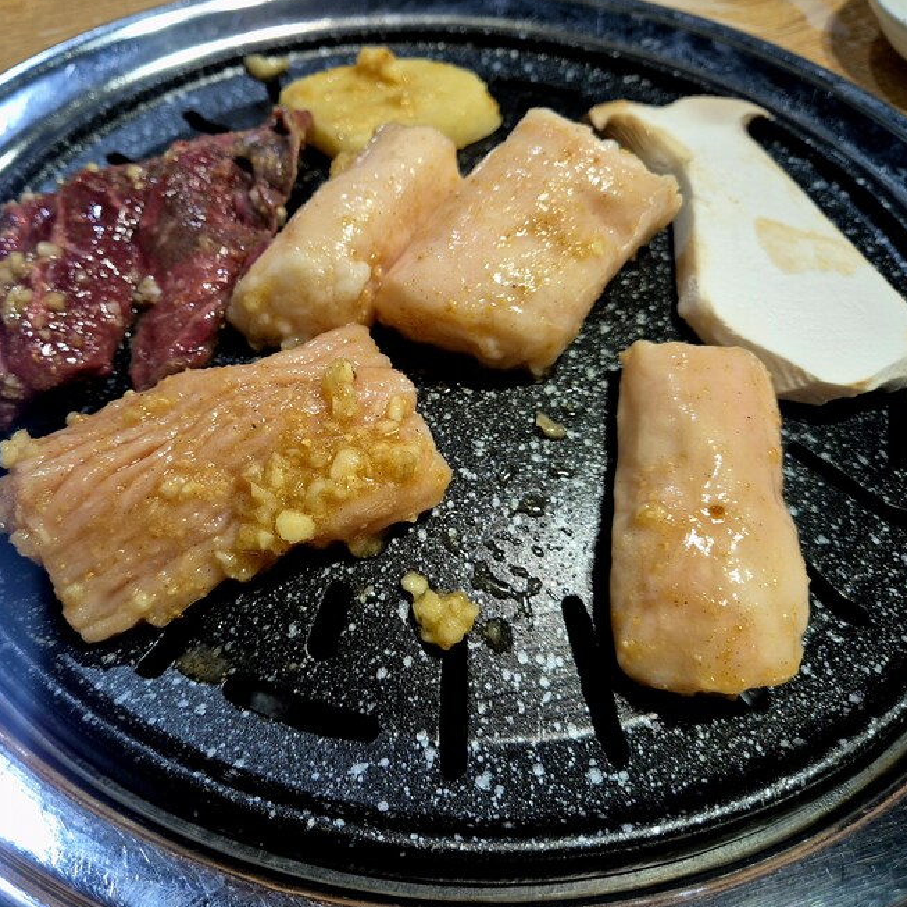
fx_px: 830
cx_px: 392
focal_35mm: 28
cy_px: 449
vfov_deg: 57.3
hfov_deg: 57.1
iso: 320
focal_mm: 5.4
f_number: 1.8
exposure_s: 1/60.2
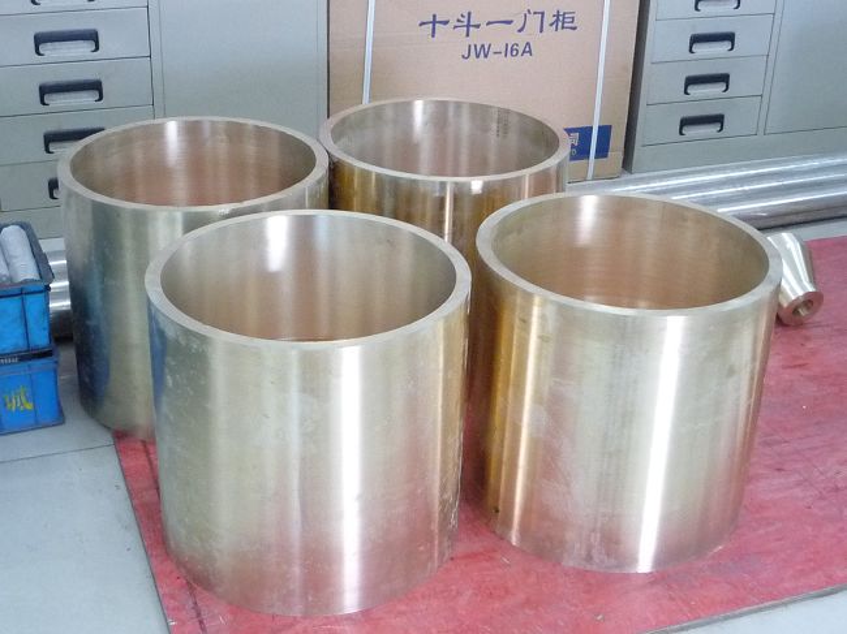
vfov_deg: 26.5
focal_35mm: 55
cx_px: 424
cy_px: 317
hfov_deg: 34.9
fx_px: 1345
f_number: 3.3
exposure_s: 1/10
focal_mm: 5.3
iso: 400
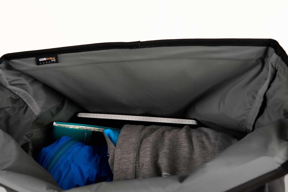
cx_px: 144
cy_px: 96
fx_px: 440
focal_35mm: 55
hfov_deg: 36.2
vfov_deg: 24.6
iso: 100
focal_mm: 55
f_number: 9
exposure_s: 1/125
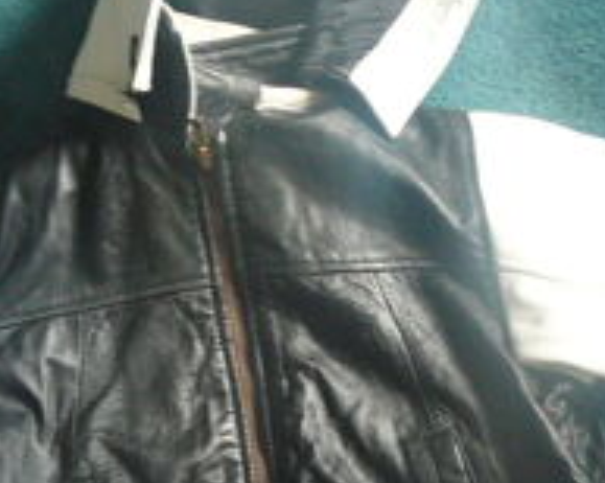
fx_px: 1520
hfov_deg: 22.4
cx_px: 223
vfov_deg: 18.0
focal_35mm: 85
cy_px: 345
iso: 200
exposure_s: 1/15
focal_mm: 5.2
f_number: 2.8
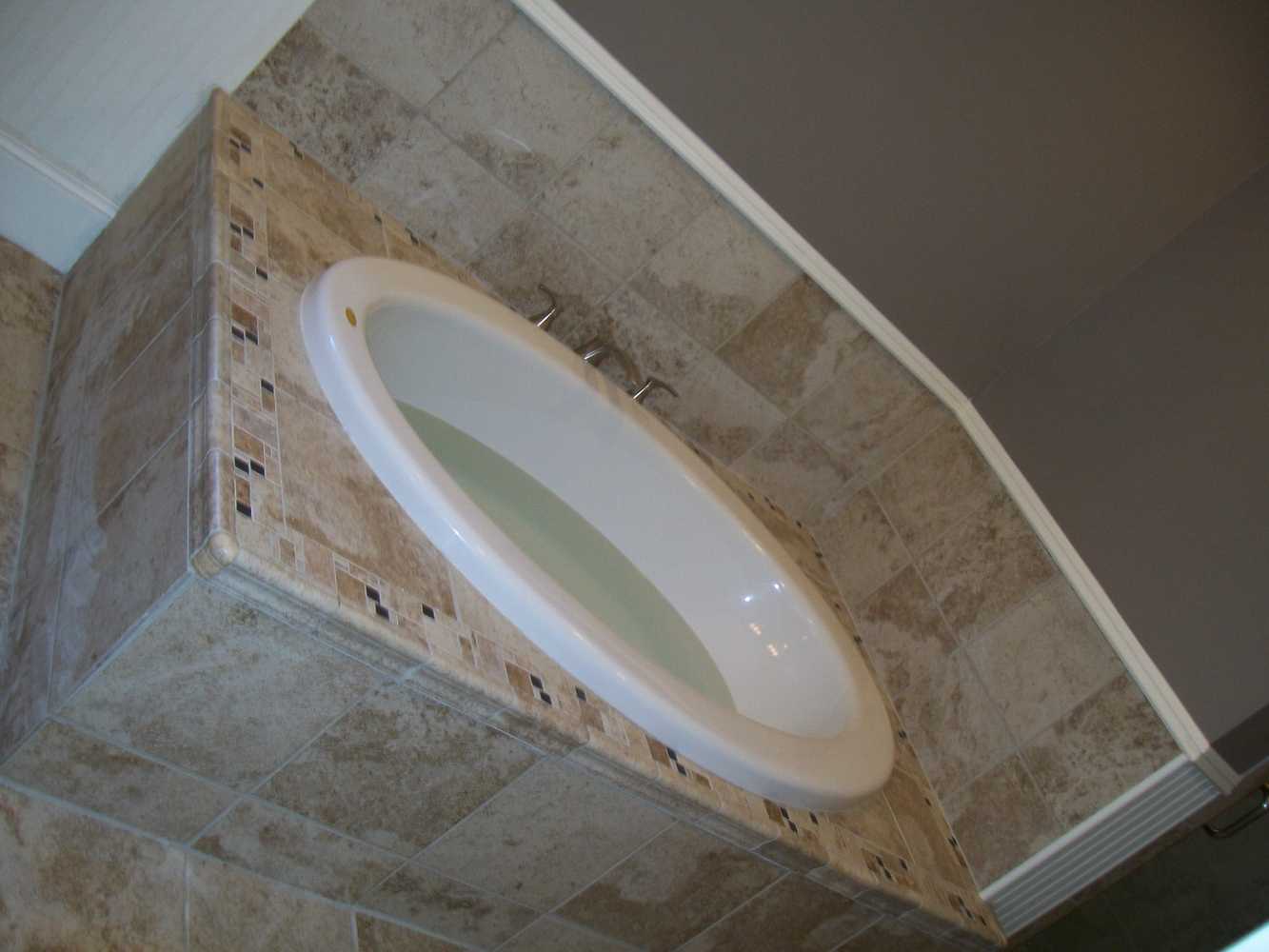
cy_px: 476
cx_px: 634
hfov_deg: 51.4
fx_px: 1320
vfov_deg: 39.7
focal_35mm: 36
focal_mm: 6
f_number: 2.7
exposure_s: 1/30
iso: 80
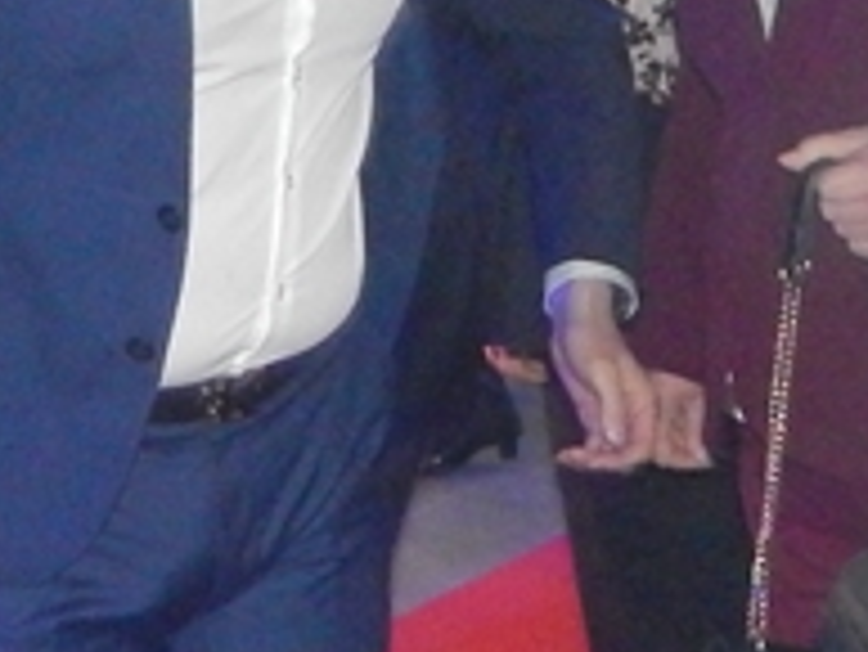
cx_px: -130
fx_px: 2986
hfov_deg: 16.0
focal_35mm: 119
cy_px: 18
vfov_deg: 12.3
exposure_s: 1/30
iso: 800
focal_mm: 4
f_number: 3
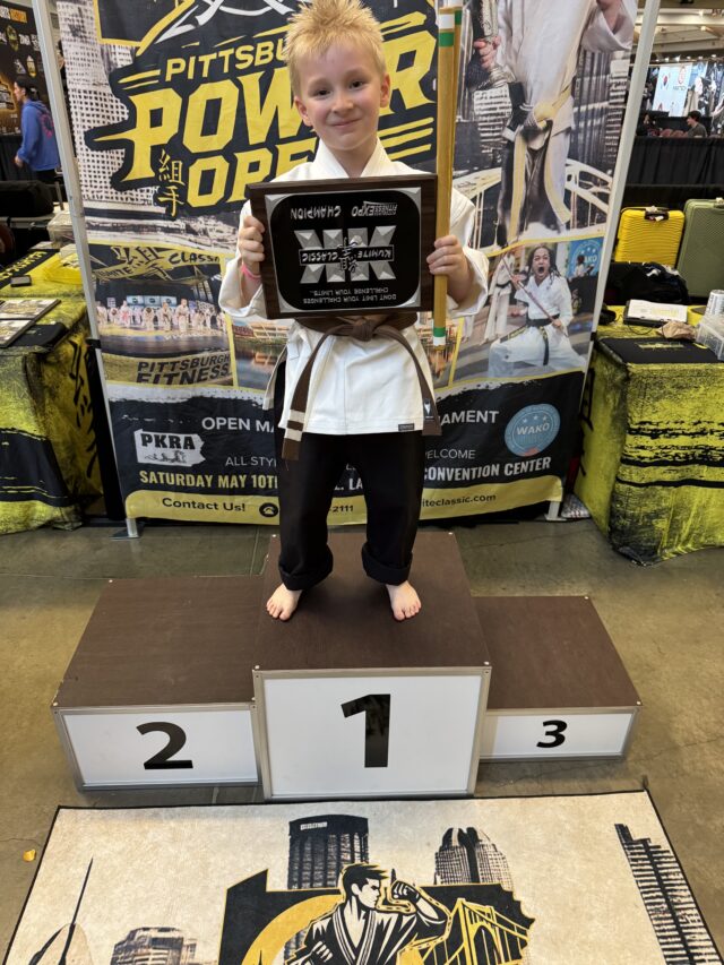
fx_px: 669
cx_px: 362
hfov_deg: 56.8
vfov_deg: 71.6
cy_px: 482
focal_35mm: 24
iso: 320
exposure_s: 1/60
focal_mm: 6.76
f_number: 1.78
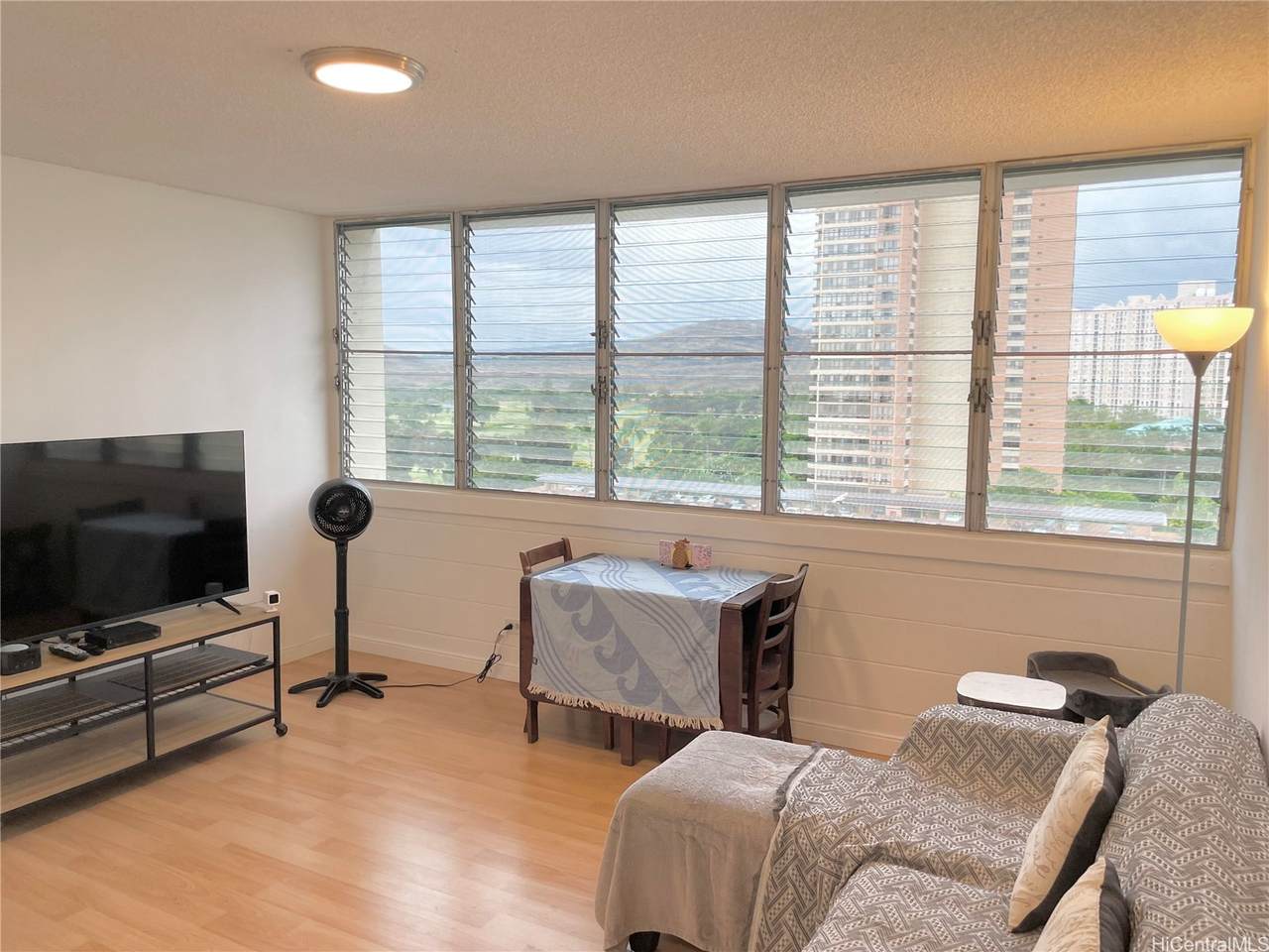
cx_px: 634
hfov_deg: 67.3
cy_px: 476
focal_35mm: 26
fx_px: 953
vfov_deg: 53.1
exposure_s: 1/120
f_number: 1.6
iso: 50
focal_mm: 4.2
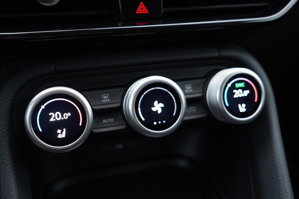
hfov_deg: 53.1
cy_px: 100
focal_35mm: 36
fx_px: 299
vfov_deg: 36.9
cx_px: 150
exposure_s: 1/40
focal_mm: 24
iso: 320
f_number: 2.8
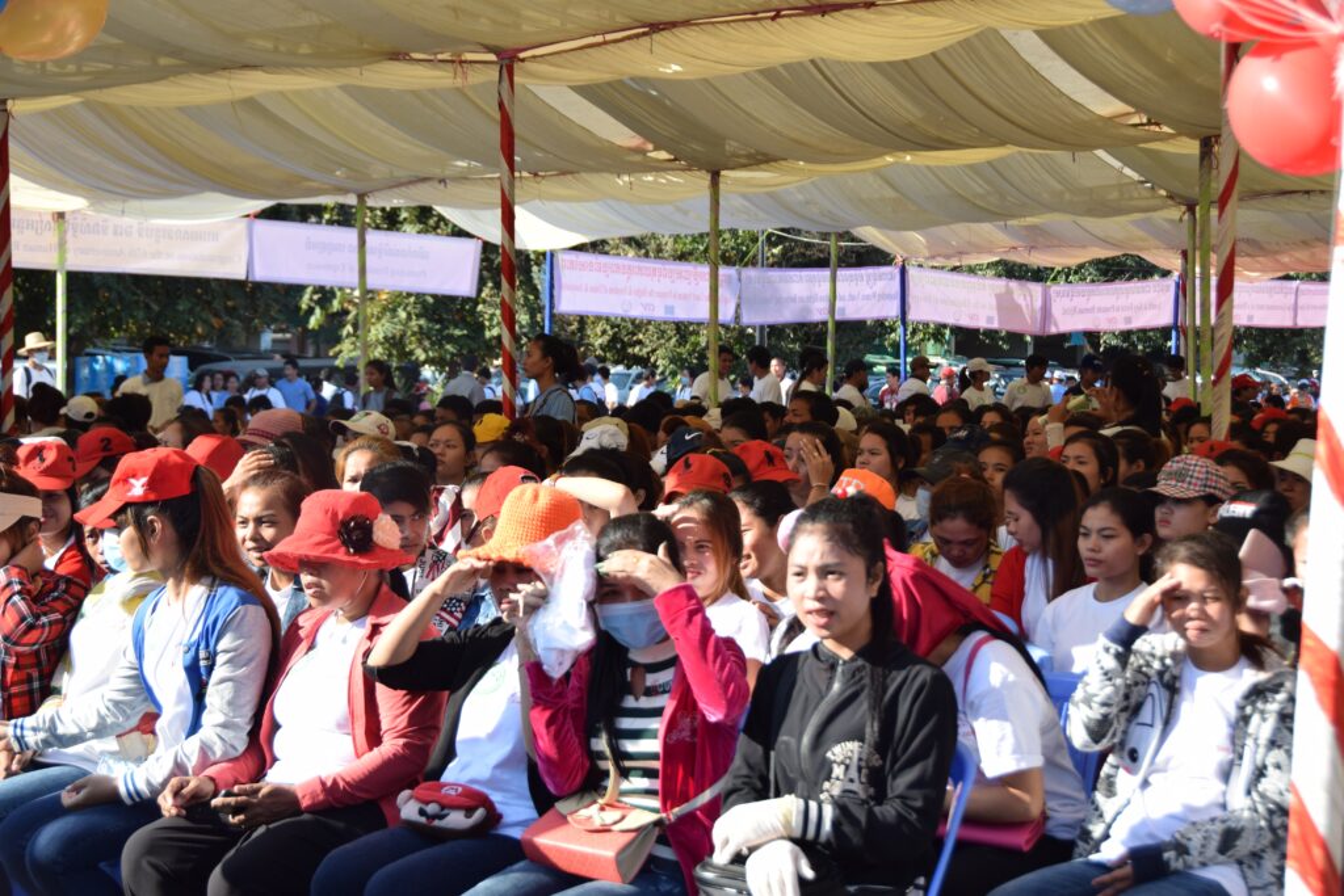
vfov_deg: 18.2
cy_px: 448
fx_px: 2800
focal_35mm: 75
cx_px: 672
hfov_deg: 27.0
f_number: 5.6
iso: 400
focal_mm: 50
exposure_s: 1/800
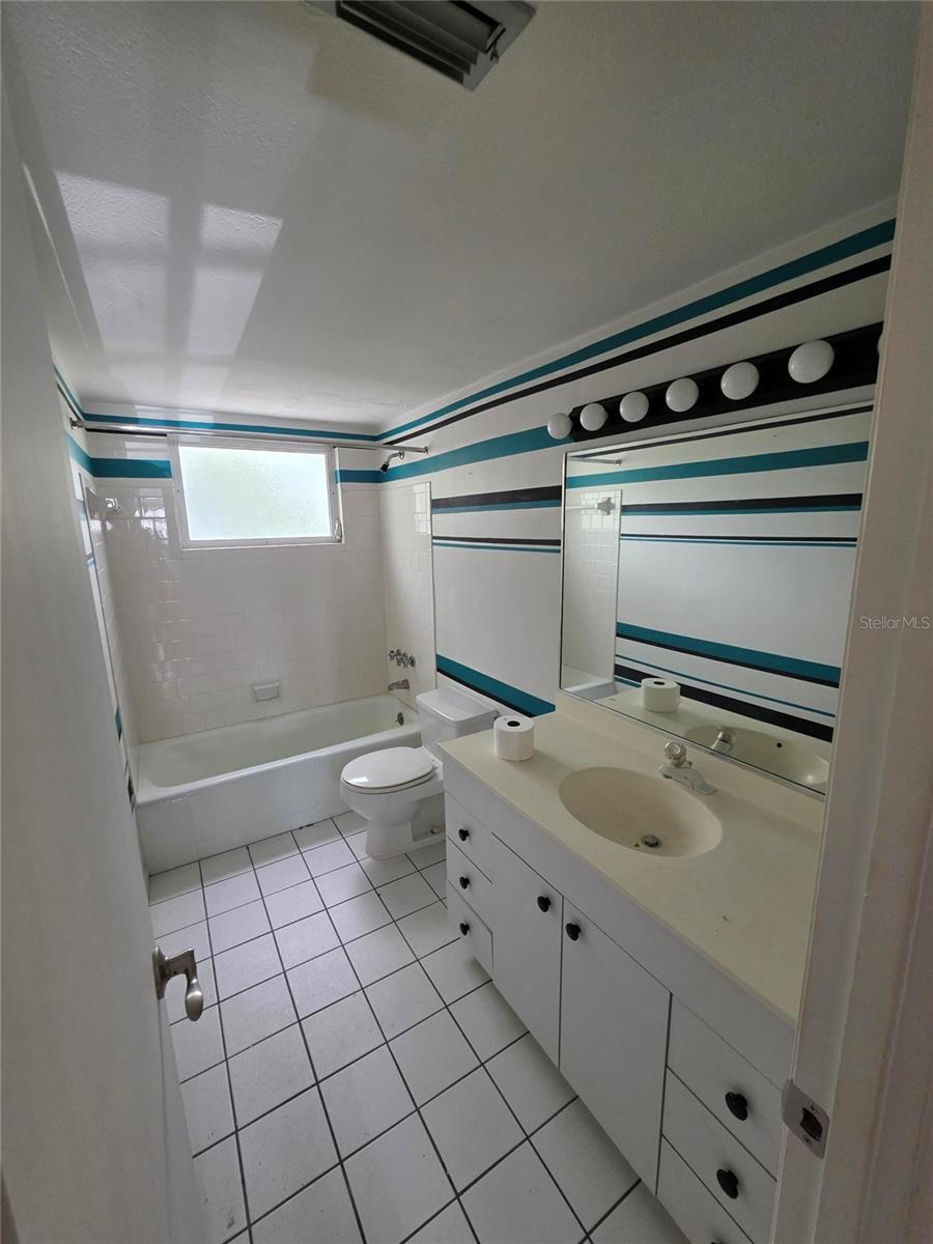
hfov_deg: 89.9
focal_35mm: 13
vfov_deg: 106.2
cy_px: 622
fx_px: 467
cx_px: 466
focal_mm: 2.2
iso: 400
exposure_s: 1/60
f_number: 1.9
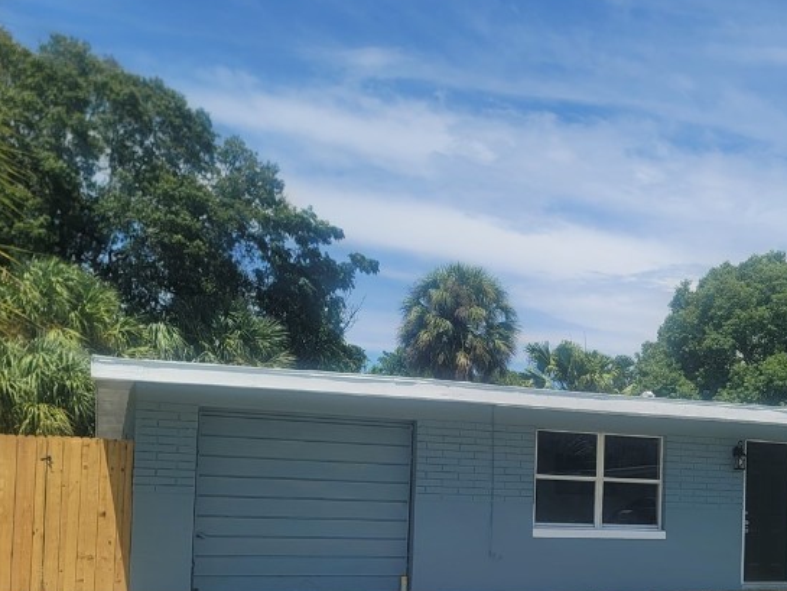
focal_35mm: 47
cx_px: 598
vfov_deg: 30.2
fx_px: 1069
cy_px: 470
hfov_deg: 39.3
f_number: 1.8
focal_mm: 7
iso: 20
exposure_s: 1/1347
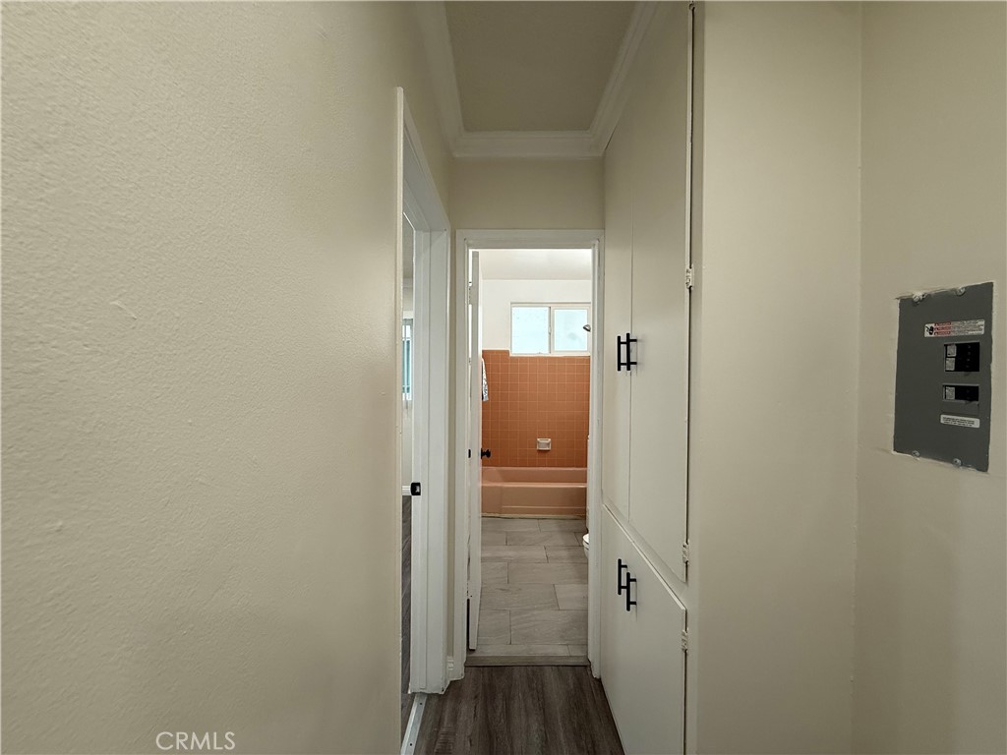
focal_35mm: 14
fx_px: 407
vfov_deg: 85.7
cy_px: 378
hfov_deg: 102.1
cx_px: 504
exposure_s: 1/120
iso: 160
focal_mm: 2.22
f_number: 2.2
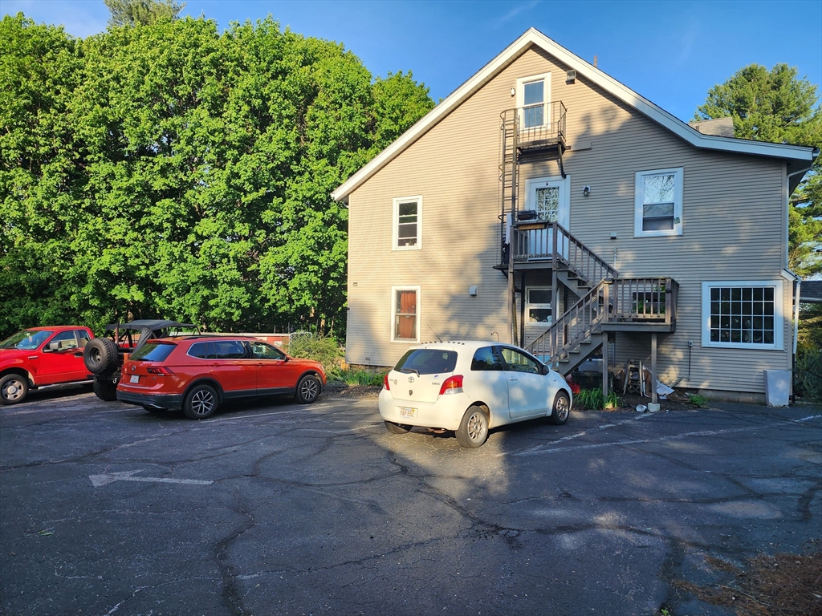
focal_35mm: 23
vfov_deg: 58.9
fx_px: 546
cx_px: 411
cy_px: 308
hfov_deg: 73.9
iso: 12
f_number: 1.8
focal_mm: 6.4
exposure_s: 1/444
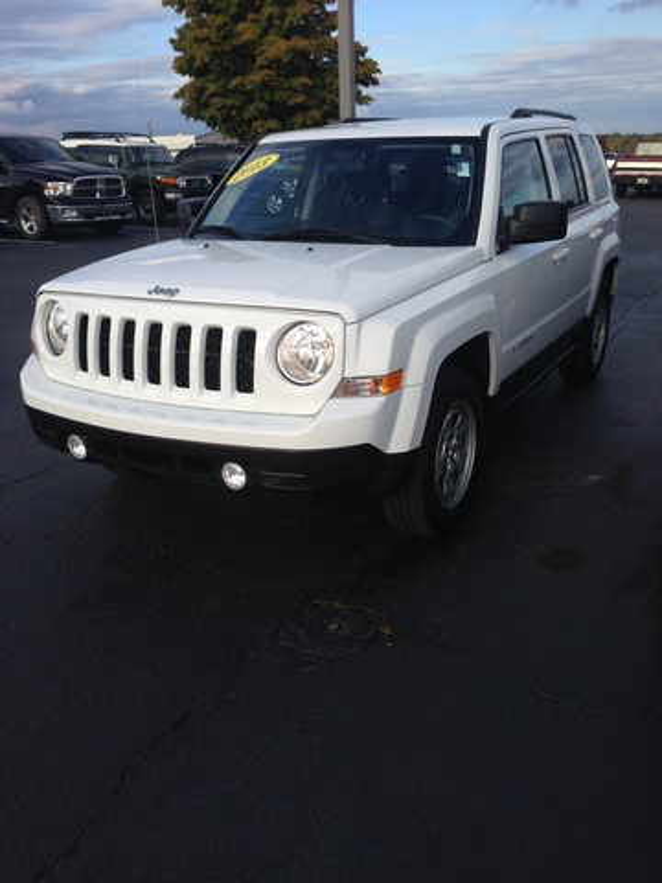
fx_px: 841
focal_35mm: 33
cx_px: 331
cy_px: 442
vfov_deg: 55.4
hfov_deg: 42.9
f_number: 2.4
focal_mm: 4.12
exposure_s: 1/1106
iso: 50
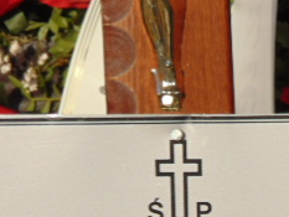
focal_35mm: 844
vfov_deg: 1.8
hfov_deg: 2.3
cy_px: 254
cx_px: 221
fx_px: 7050
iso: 80
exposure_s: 1/200
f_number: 10.8
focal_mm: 55.1
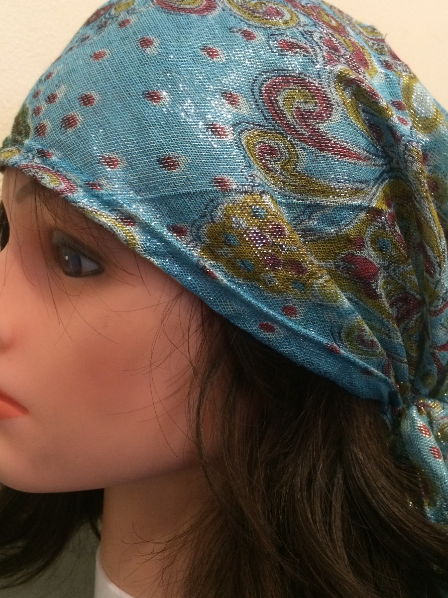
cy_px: 321
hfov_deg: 40.7
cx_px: 241
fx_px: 604
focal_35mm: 35
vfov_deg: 52.6
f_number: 2.2
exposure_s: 1/17
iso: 250
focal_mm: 4.15
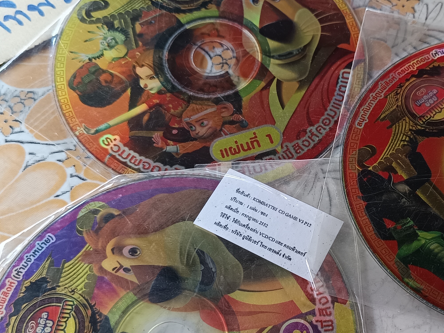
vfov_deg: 30.1
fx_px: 616
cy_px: 218
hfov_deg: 38.6
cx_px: 332
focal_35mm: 48
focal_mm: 5.31
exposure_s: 1/50
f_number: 1.7
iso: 291
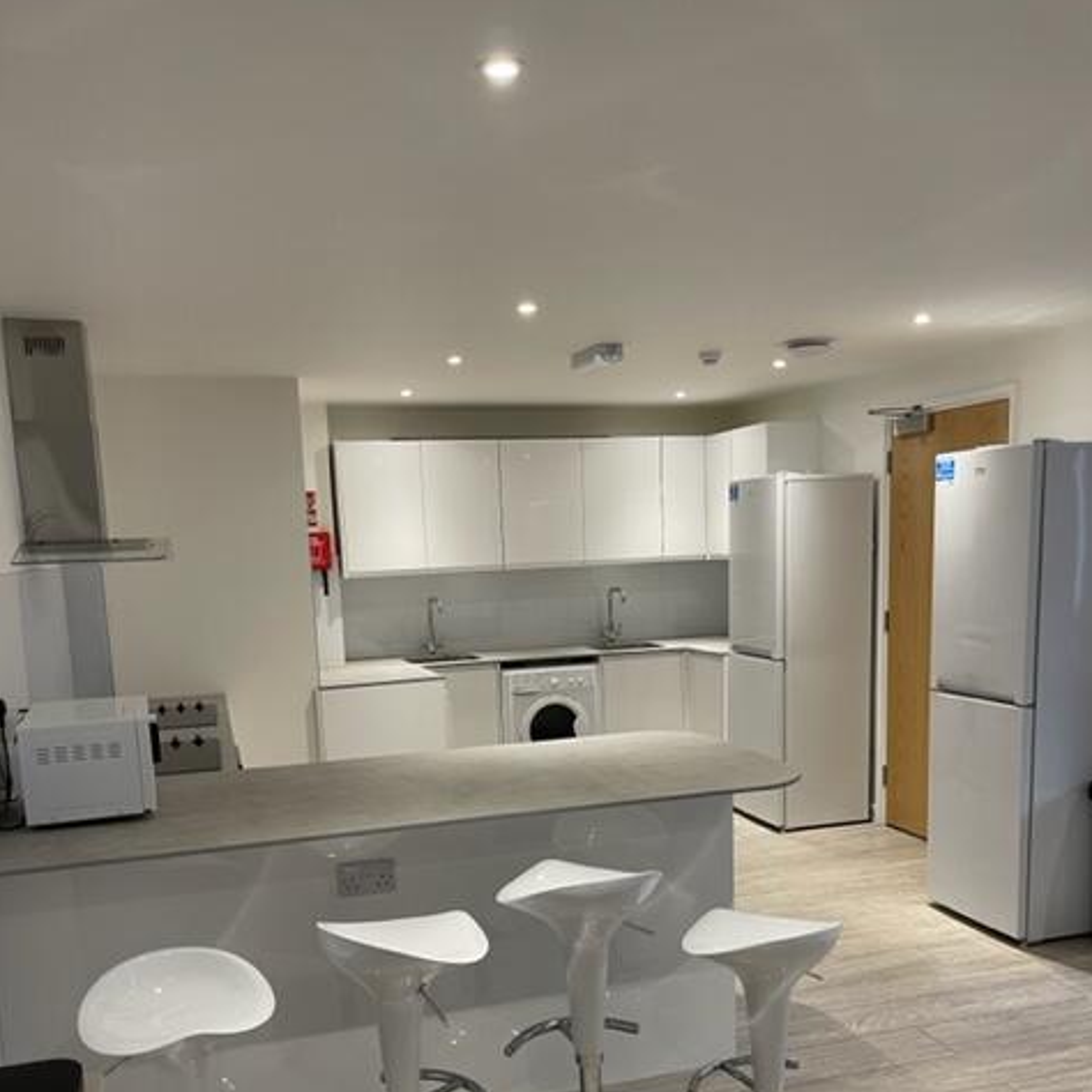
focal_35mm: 31
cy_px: 710
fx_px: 1106
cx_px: 548
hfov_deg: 52.5
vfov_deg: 51.7
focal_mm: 5.1
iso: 80
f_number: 1.6
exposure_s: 1/50
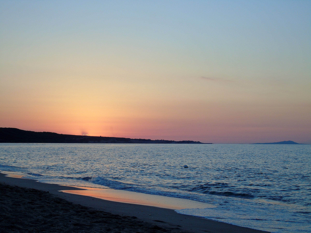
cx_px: 156
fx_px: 638
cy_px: 116
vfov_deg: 20.7
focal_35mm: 71
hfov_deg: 27.4
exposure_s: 1/125
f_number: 4.7
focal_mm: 13
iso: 80
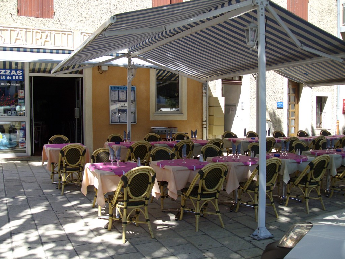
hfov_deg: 51.4
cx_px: 172
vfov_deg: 39.7
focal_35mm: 36
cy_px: 130
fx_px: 359
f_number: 2.7
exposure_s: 1/400
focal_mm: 6
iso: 80
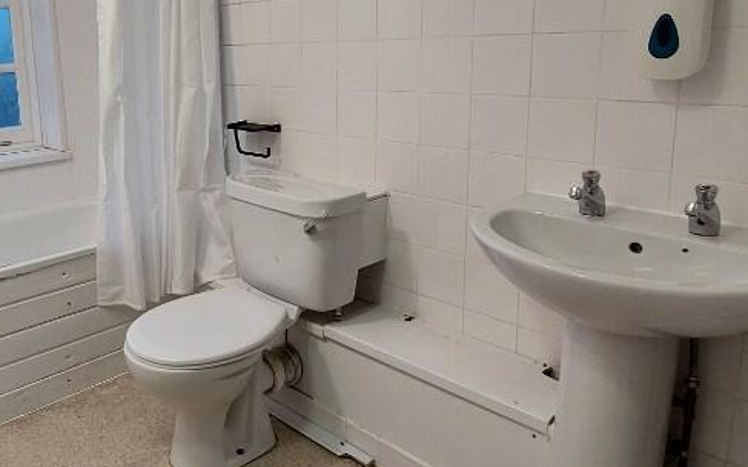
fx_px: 591
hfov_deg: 61.5
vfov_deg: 42.7
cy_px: 169
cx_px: 198
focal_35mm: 29
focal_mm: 1.74
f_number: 2.2
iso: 100
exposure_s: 1/50
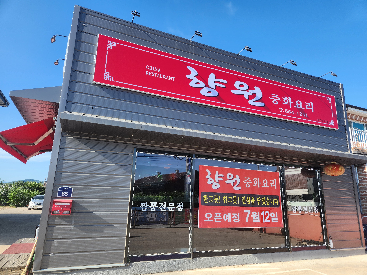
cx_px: 184
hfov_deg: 73.9
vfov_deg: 58.9
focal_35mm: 23
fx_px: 244
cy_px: 138
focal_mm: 5.4
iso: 20
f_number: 1.8
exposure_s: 1/645
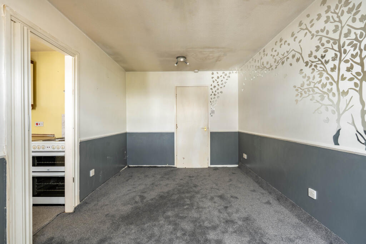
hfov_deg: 95.0
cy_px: 122
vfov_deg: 72.1
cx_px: 183
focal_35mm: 16
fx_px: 168
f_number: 8
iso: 320
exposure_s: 1/8
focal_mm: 16.5
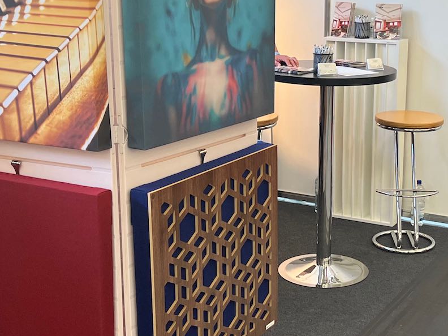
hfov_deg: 30.4
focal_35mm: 63
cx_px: 308
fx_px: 815
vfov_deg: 23.3
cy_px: 171
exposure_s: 1/100
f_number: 1.5
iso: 100
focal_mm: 5.7
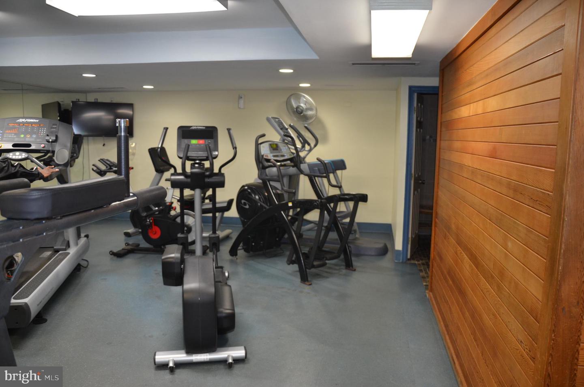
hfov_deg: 67.5
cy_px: 194
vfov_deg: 47.7
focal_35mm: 27
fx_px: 437
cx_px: 292
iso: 500
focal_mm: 18
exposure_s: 1/60
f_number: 3.5
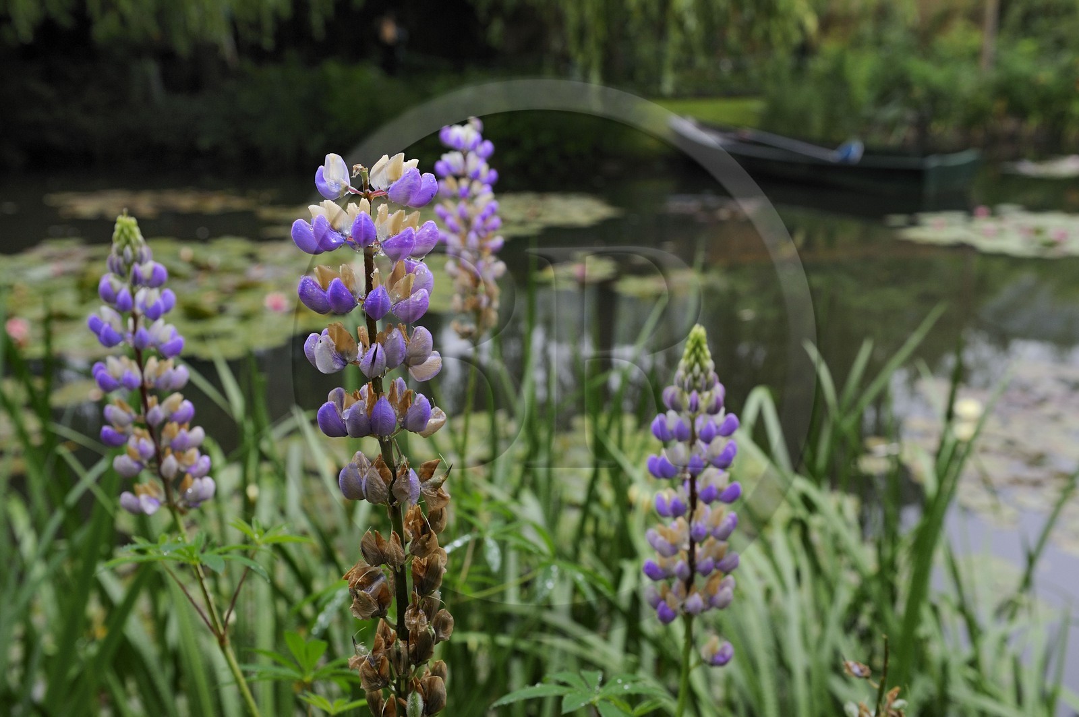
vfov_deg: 31.8
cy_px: 358
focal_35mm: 42
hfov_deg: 46.4
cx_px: 540
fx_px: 1257
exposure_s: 1/250
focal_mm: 42
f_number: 6.3
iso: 800
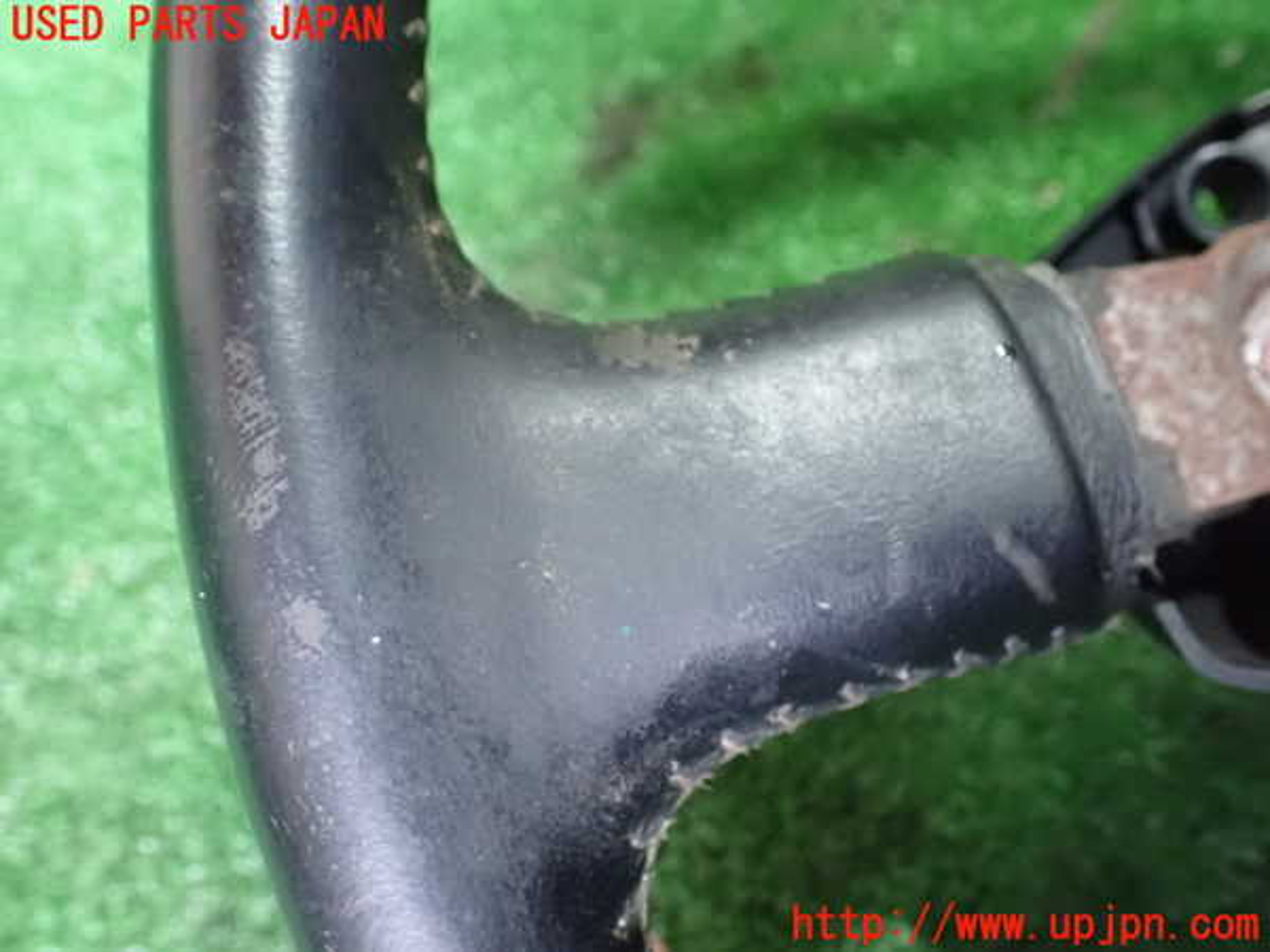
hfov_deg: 60.0
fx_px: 1101
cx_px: 635
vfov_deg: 46.8
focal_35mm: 30
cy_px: 476
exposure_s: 1/30
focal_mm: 5.4
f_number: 2.3
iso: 1600
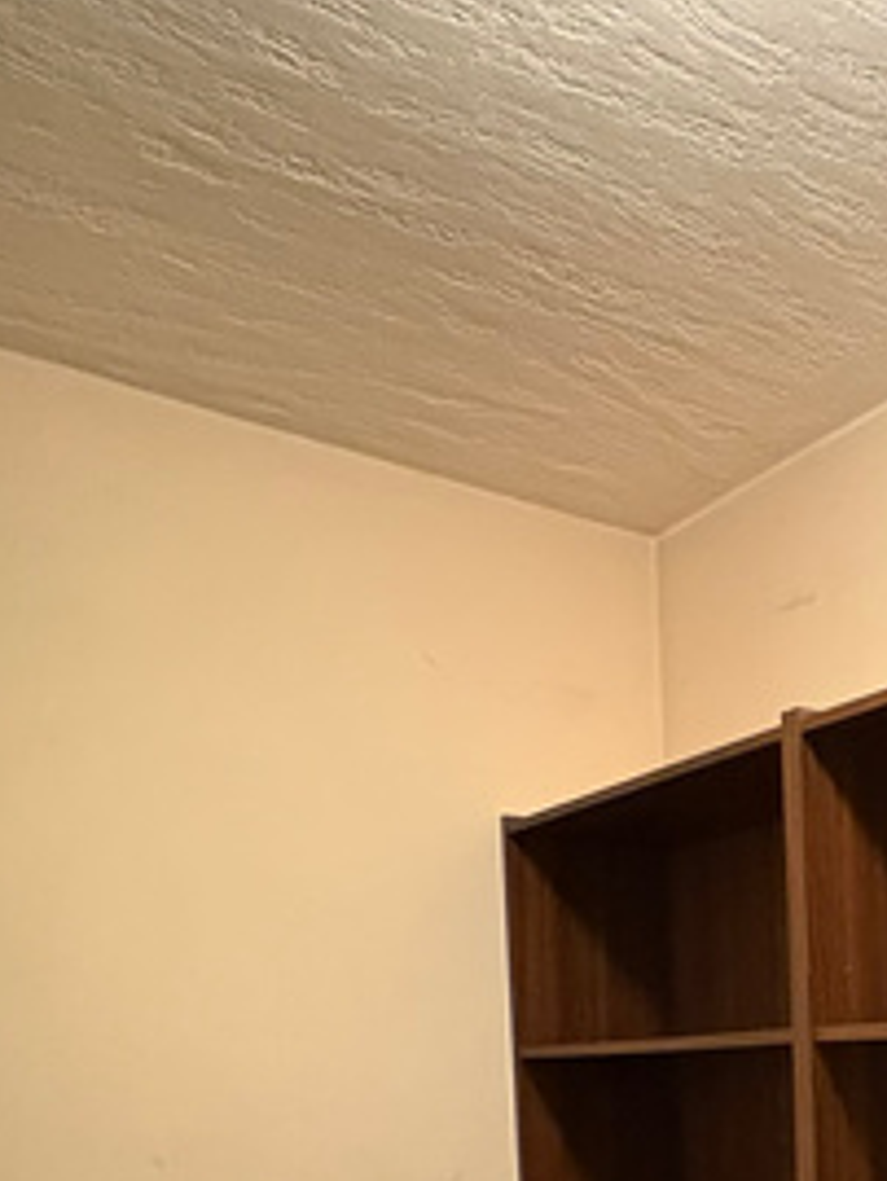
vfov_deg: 40.4
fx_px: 1366
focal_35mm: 40
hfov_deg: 33.0
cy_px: 1207
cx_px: 891
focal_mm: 2.22
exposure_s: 1/30
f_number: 2.2
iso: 1250
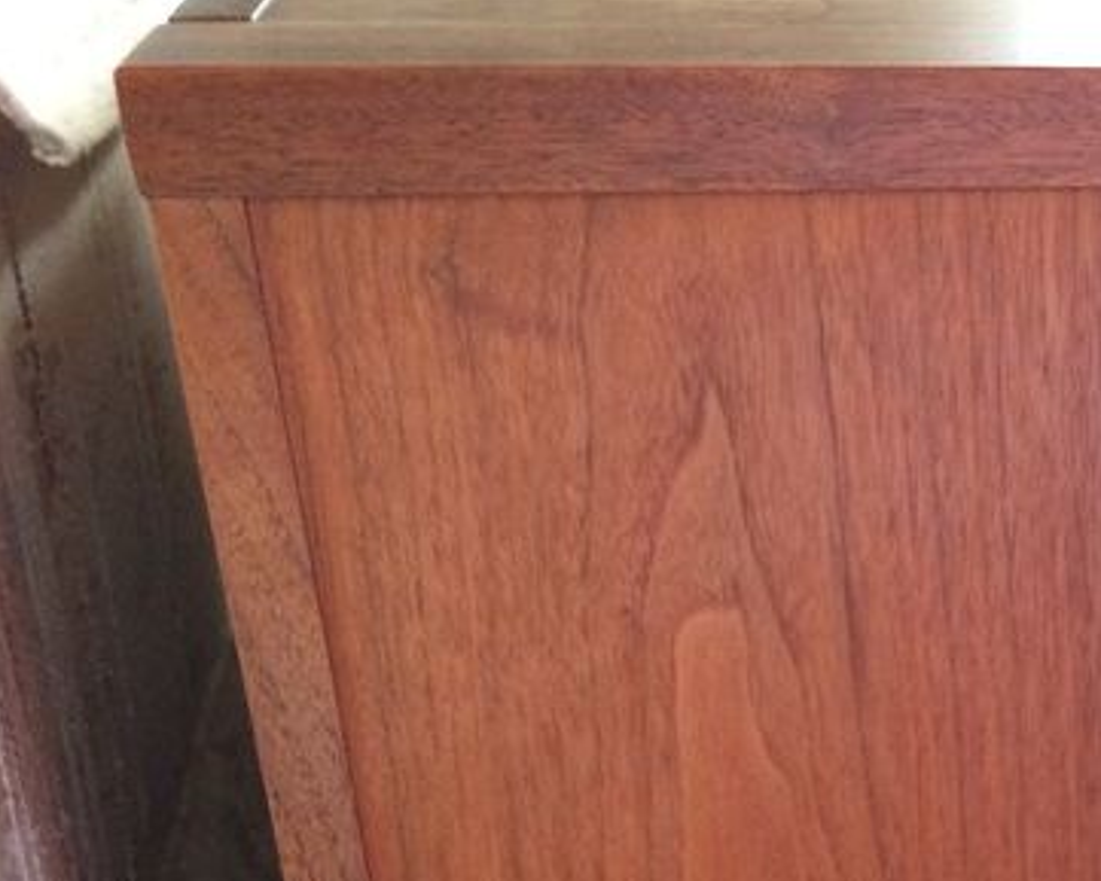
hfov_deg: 23.5
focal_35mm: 73
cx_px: 1363
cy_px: 956
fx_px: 2379
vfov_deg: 20.1
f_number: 2.2
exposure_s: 1/24
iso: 320
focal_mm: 4.12
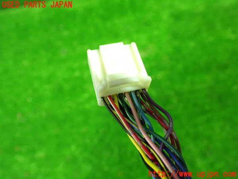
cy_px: 90
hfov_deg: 60.0
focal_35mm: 30
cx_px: 119
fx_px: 206
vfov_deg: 46.8
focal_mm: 5.4
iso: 1250
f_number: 2.3
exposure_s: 1/30
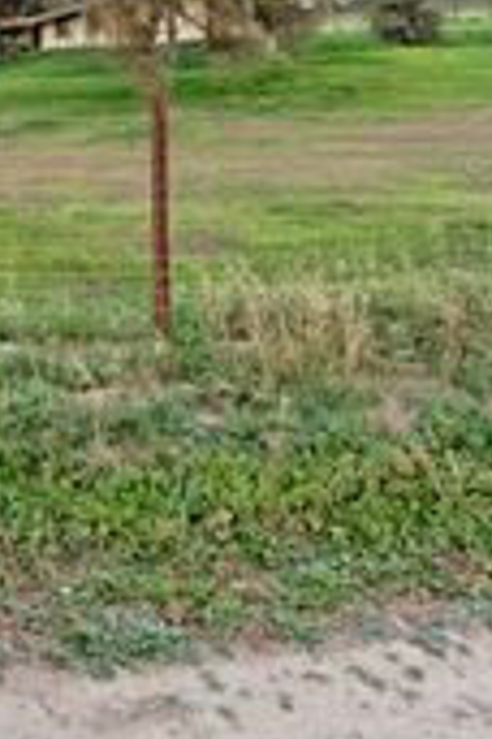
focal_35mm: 41
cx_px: -78
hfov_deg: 28.9
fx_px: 840
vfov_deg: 42.6
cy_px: 45
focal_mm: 14
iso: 160
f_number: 4
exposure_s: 1/160
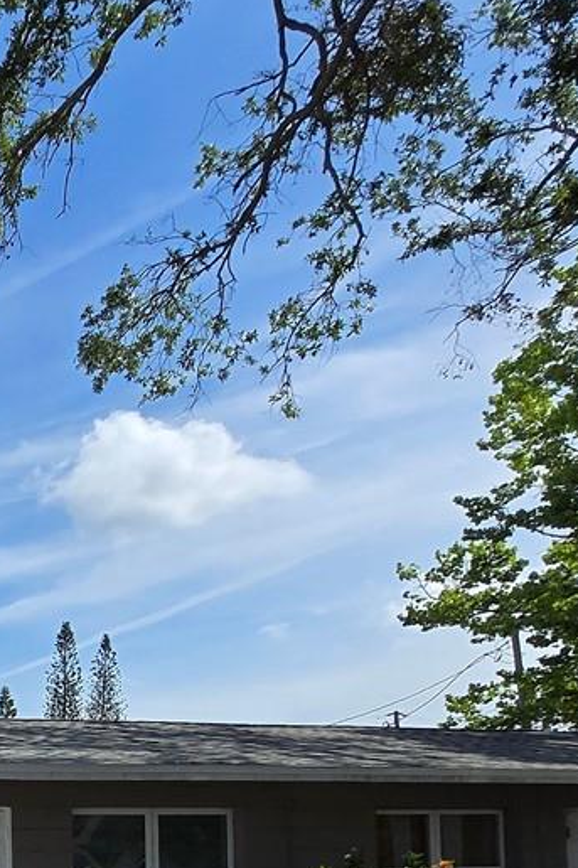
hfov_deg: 22.6
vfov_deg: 40.0
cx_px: -394
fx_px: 1012
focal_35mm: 42
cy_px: 893
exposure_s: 1/1437
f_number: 2.2
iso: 25
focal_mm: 1.7
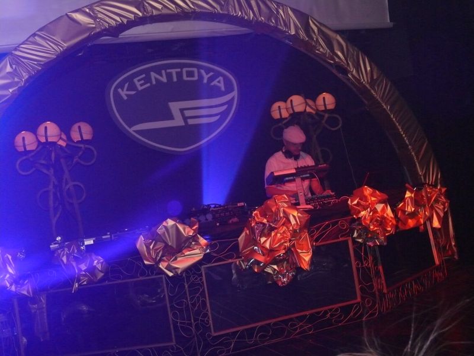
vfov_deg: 30.9
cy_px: 178
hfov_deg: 40.4
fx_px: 644
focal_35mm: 47
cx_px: 237
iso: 400
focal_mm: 9.9
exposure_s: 1/60
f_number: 3.2
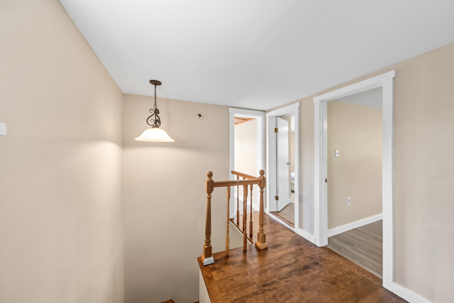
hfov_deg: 112.6
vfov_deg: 90.0
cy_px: 152
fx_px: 151
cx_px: 227
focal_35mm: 12
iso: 500
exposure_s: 1/3
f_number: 8
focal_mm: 8
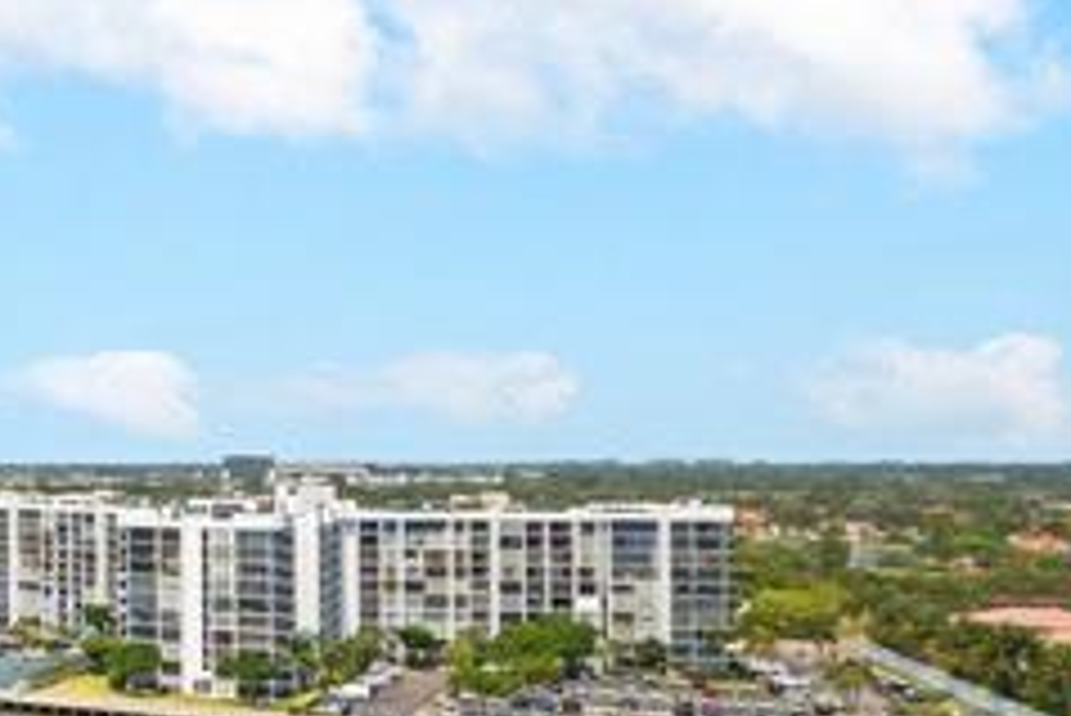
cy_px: 471
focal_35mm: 47
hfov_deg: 25.7
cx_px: -666
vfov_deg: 28.5
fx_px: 1399
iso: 200
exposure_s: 1/1000
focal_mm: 14
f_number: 8
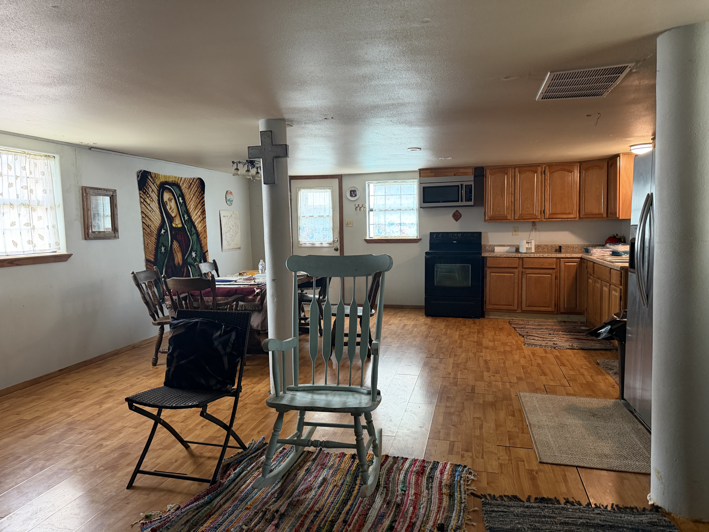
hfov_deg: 71.6
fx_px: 492
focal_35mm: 24
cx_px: 354
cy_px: 266
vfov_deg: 56.8
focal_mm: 6.76
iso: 320
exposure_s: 1/60
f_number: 1.78
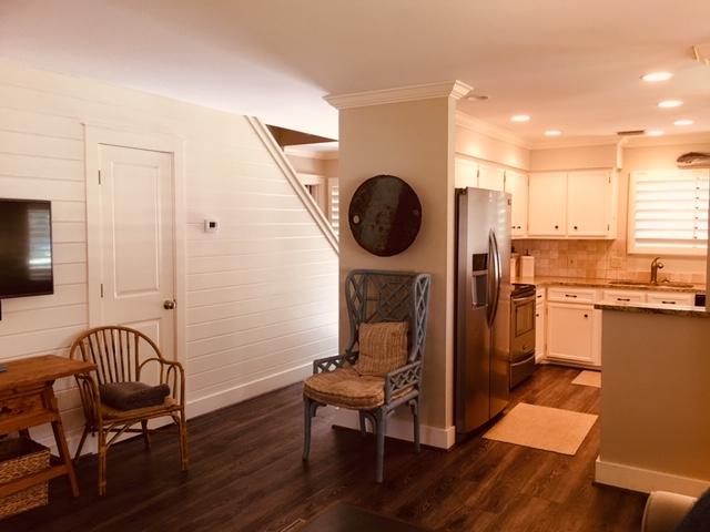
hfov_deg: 61.7
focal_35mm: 29
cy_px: 266
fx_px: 595
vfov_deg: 48.2
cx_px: 355
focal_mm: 4.15
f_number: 2.2
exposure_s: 1/15
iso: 50
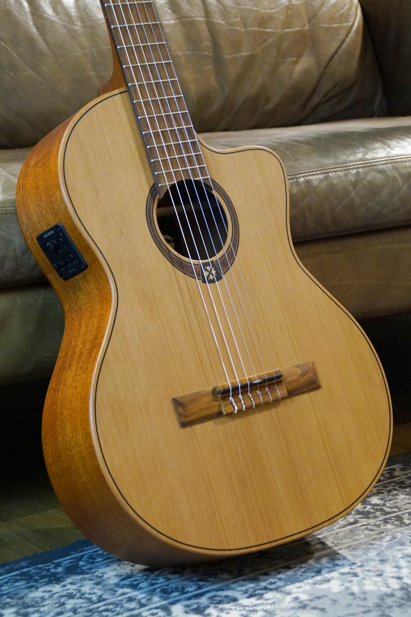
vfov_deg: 22.6
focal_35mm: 90
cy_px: 308
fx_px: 1541
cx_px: 206
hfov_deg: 15.2
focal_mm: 60
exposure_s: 1/160
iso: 3200
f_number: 6.3
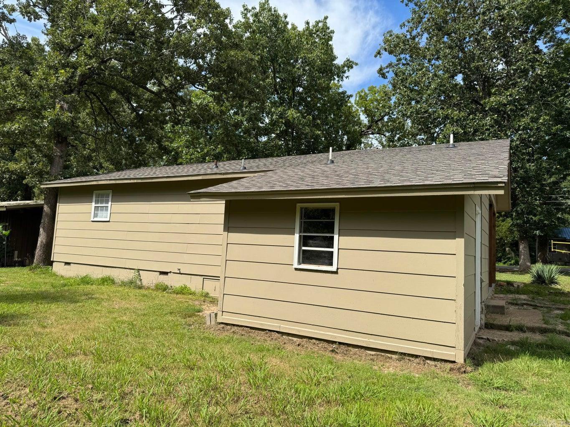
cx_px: 285
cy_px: 214
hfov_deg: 71.6
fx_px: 395
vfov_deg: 56.8
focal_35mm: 24
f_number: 1.78
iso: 80
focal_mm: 6.76
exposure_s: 1/3096
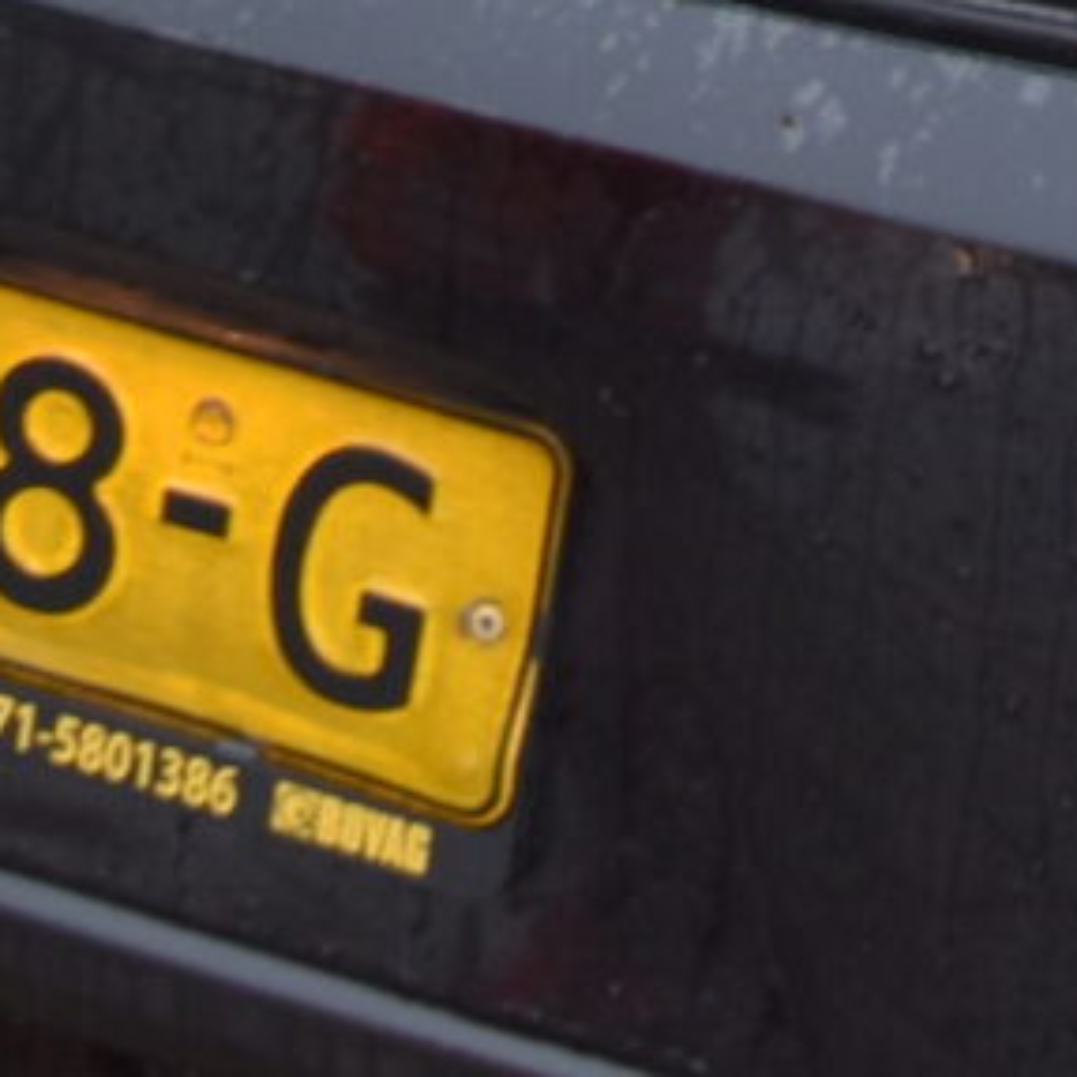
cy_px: -1814
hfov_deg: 7.3
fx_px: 8405
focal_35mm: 239
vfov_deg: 6.8
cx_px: 533
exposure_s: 1/60
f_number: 4
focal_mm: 21
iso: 400
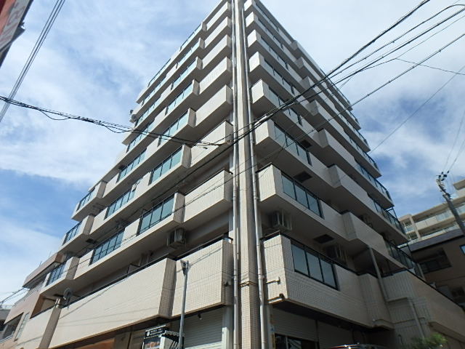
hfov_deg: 79.0
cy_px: 174
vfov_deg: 63.4
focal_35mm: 21
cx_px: 232
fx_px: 282
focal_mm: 3.7
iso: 125
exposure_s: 1/640
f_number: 6
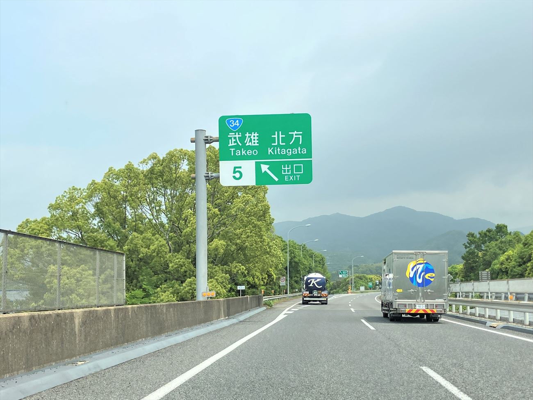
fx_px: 431
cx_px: 266
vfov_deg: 49.7
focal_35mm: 28
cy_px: 200
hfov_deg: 63.4
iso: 32
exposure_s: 1/2315
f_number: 1.8
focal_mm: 3.99
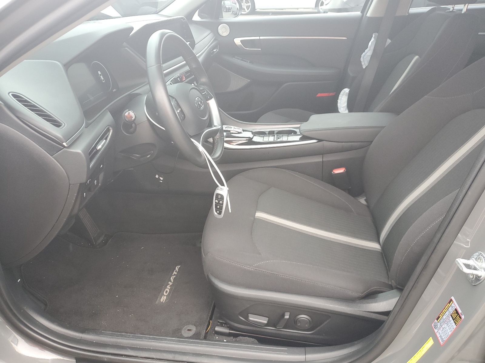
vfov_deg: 53.1
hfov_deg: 67.3
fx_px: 364
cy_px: 182
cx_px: 242
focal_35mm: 26
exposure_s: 1/60.2
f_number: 1.5
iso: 76
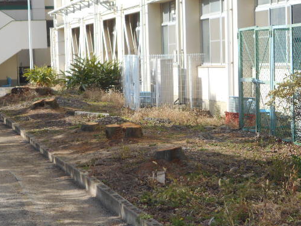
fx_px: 844
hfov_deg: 20.2
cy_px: 124
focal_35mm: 97
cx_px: 150
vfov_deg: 15.2
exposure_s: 1/250
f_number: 5.8
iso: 80
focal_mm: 13.5
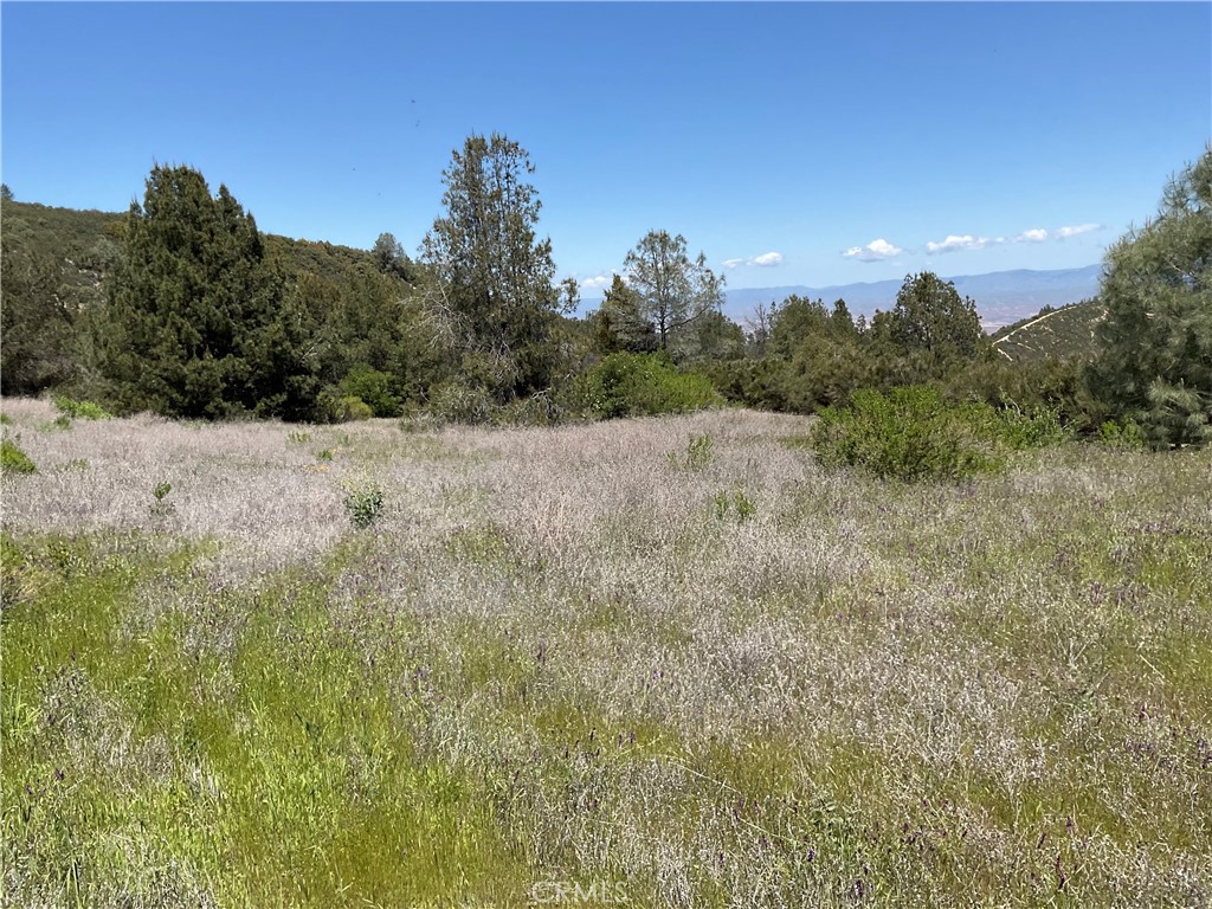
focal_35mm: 29
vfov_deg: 48.2
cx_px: 606
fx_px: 1015
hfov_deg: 61.7
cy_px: 454
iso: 16
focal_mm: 3
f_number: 1.8
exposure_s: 1/1912
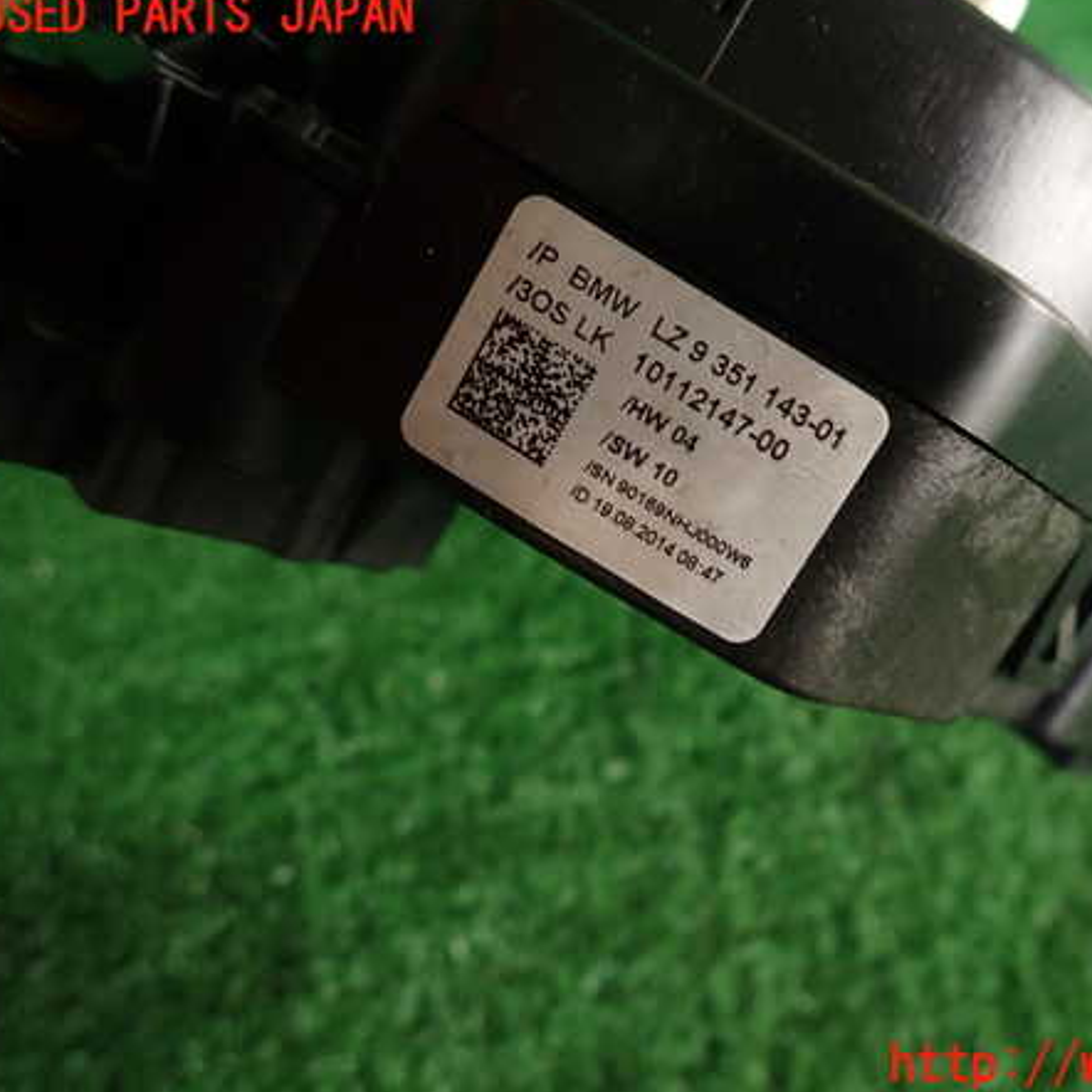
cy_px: 541
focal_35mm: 30
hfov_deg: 53.2
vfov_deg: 54.0
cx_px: 707
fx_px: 1071
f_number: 2
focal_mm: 4.5
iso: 100
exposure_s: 1/100
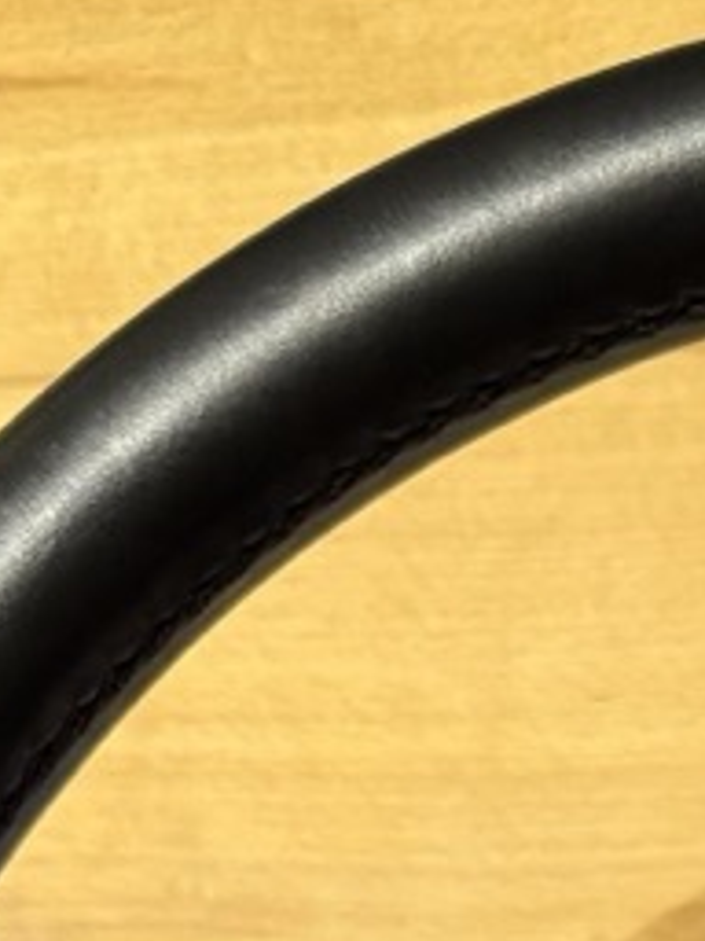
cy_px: 1775
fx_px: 3259
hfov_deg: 11.7
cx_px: 1124
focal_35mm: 120
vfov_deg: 14.2
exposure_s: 1/50
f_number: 1.78
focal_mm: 6.76
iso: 200
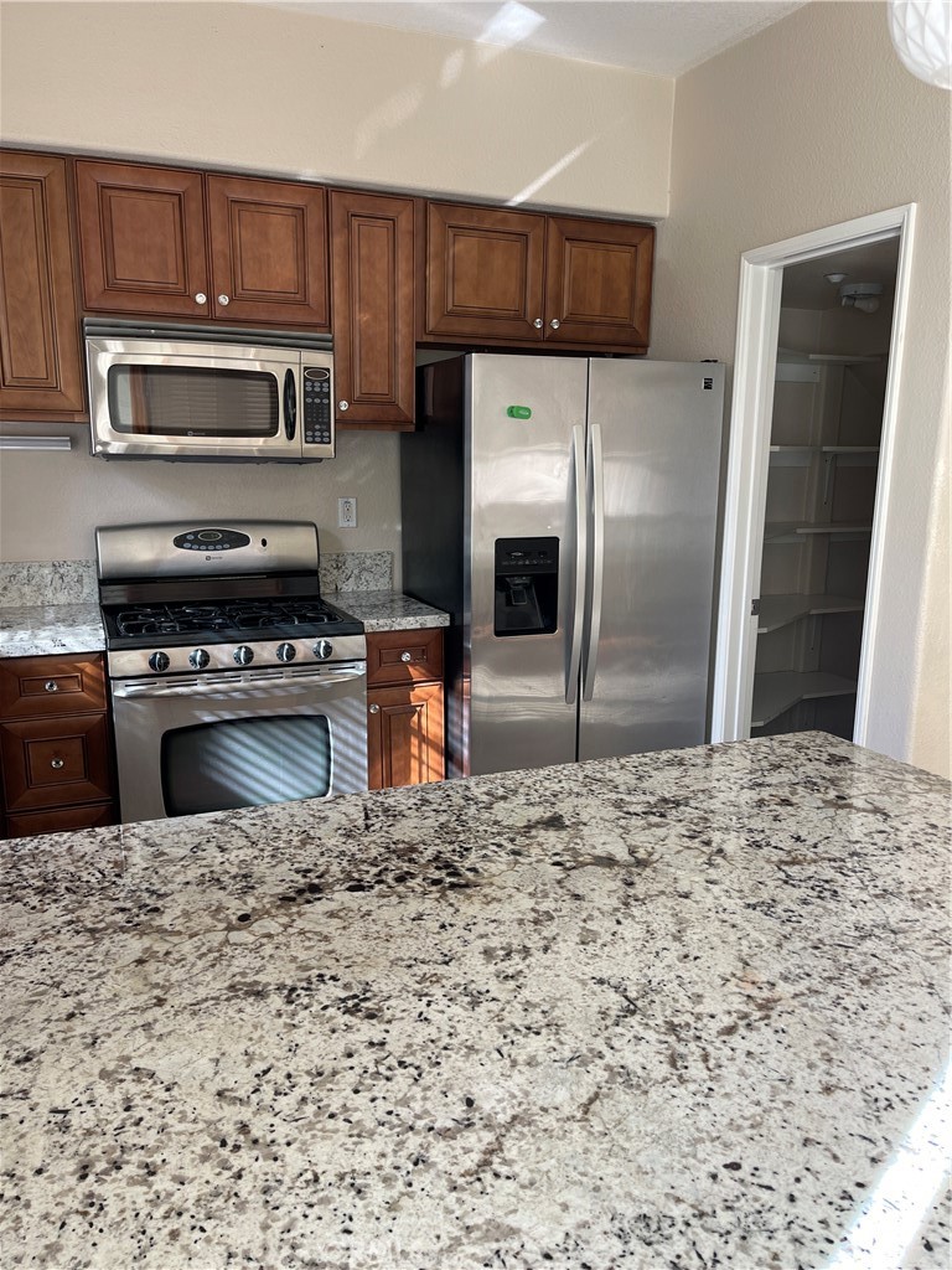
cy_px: 635
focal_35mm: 25
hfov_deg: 54.9
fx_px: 917
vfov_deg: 69.4
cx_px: 476
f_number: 1.6
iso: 64
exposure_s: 1/121
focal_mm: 5.1
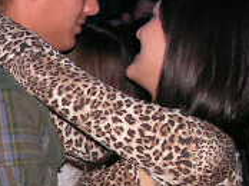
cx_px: -54
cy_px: 134
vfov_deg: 9.1
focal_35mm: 162
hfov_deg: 11.9
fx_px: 1164
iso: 200
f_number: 3.2
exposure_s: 1/40
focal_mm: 7.4
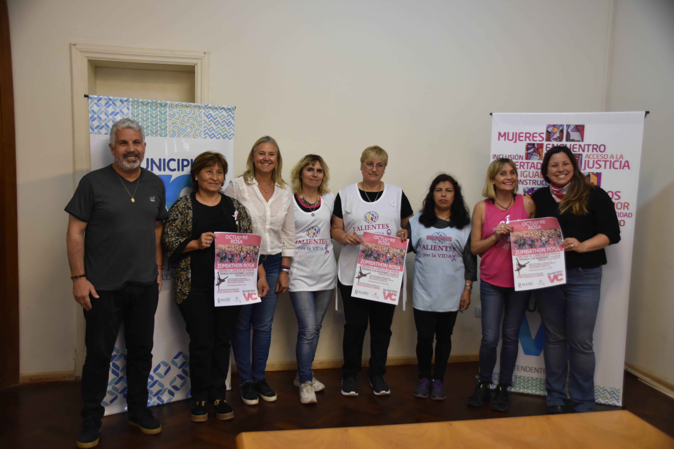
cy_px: 224
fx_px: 618
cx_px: 337
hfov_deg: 57.2
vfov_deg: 40.0
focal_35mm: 33
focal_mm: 22
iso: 800
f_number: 4.5
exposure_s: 1/80
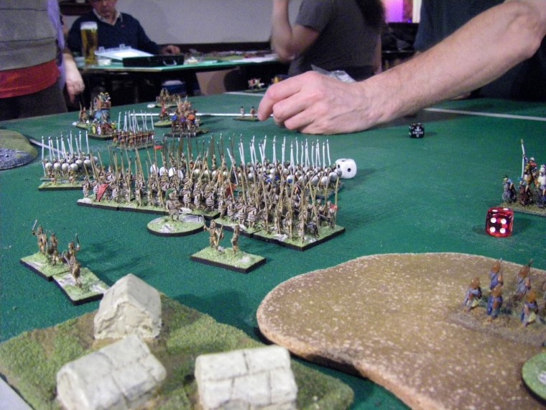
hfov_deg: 49.0
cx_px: 273
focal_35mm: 38
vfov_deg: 37.7
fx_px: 599
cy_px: 205
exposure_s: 1/8
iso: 800
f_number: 3.5
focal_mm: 6.3
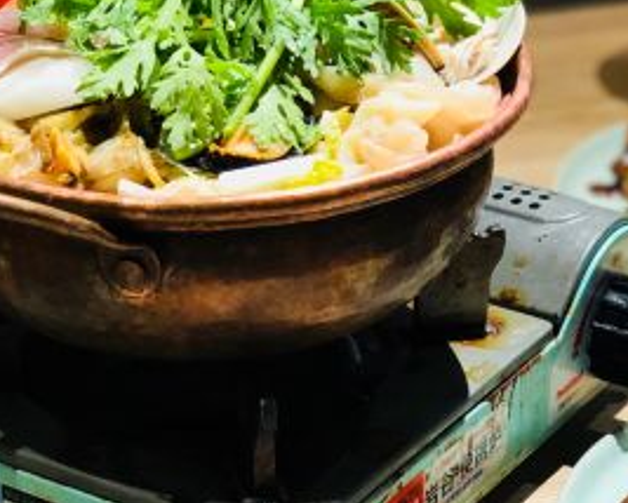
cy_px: 408
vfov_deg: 11.6
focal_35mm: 133
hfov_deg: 14.5
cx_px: 289
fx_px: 2474
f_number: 2.4
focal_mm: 6
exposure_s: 1/44
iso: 125
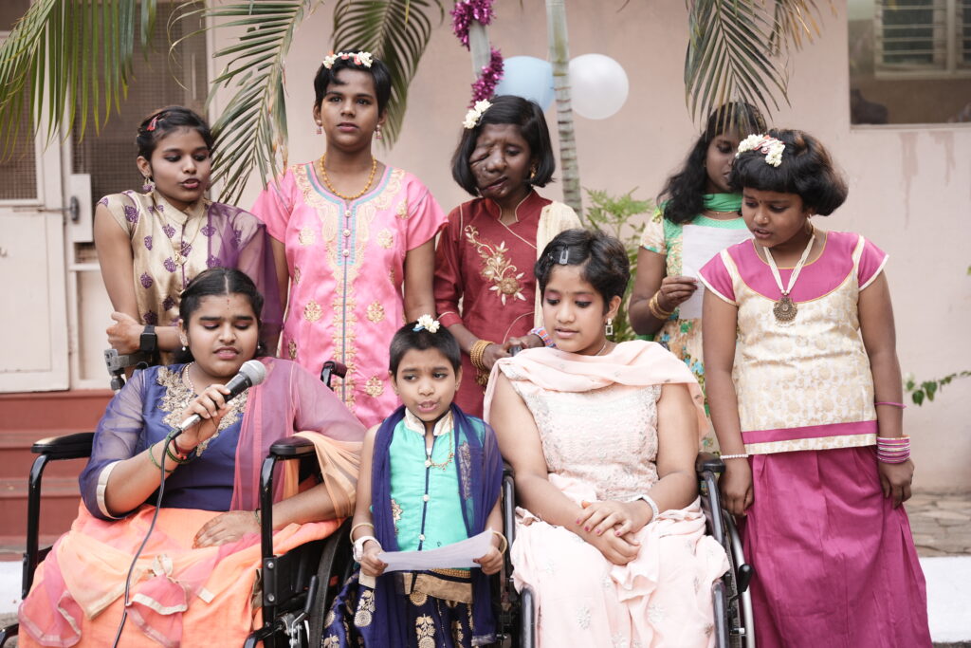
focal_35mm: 55
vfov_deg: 24.8
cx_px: 486
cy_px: 324
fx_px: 1475
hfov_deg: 36.4
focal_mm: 54.7
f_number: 2.8
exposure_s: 1/160
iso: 500
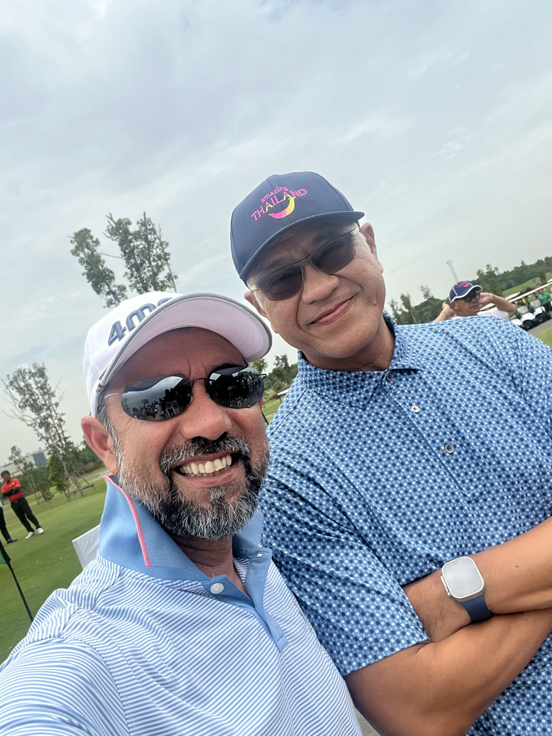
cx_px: 276
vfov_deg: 60.0
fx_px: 638
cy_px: 368
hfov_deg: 46.8
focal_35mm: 30
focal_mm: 2.71
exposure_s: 1/546
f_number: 2.2
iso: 32
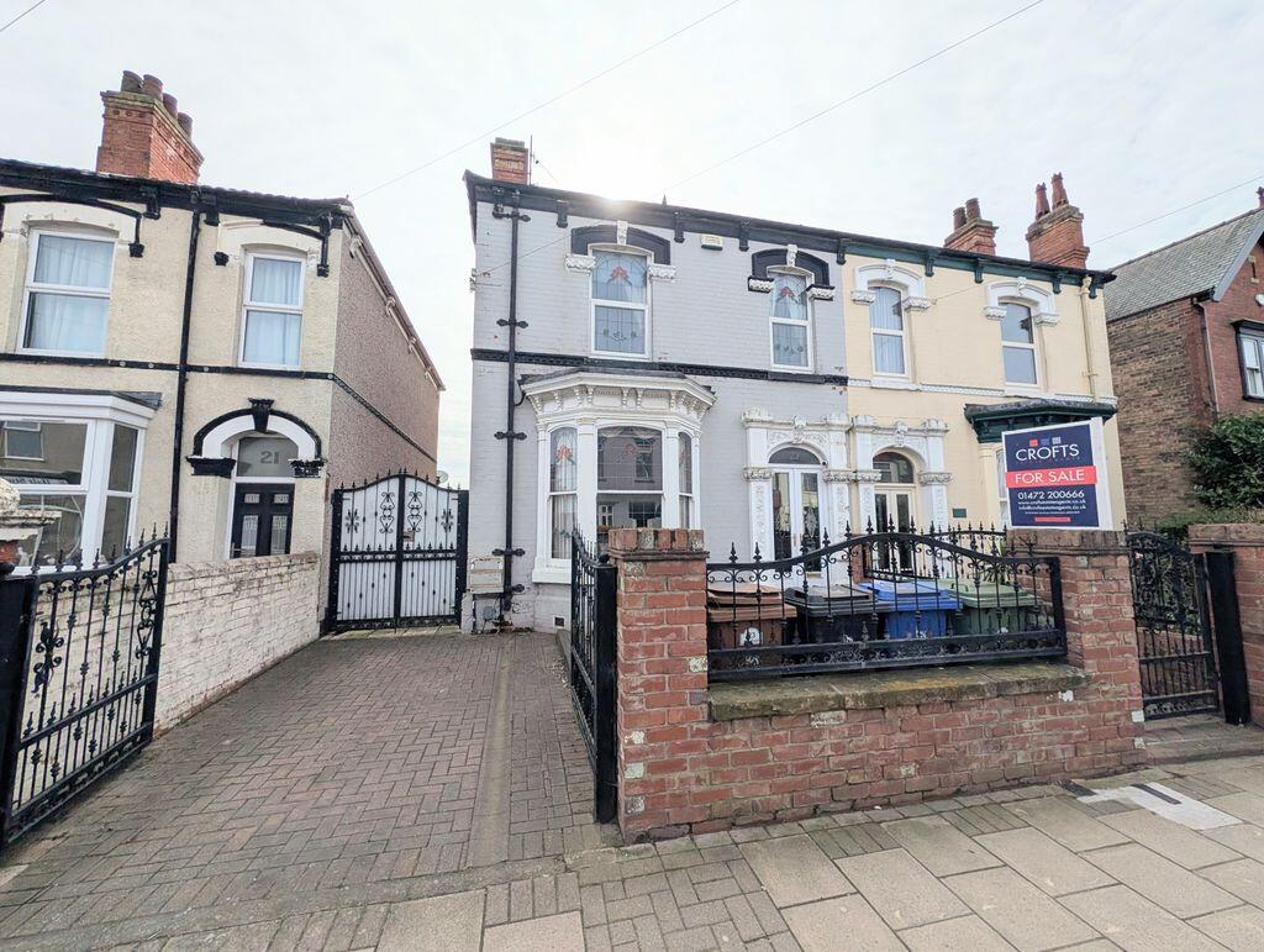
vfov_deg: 94.6
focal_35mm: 12
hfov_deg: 110.5
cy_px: 476
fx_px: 439
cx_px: 632
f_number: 1.7
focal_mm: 2.02
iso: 52
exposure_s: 1/8333
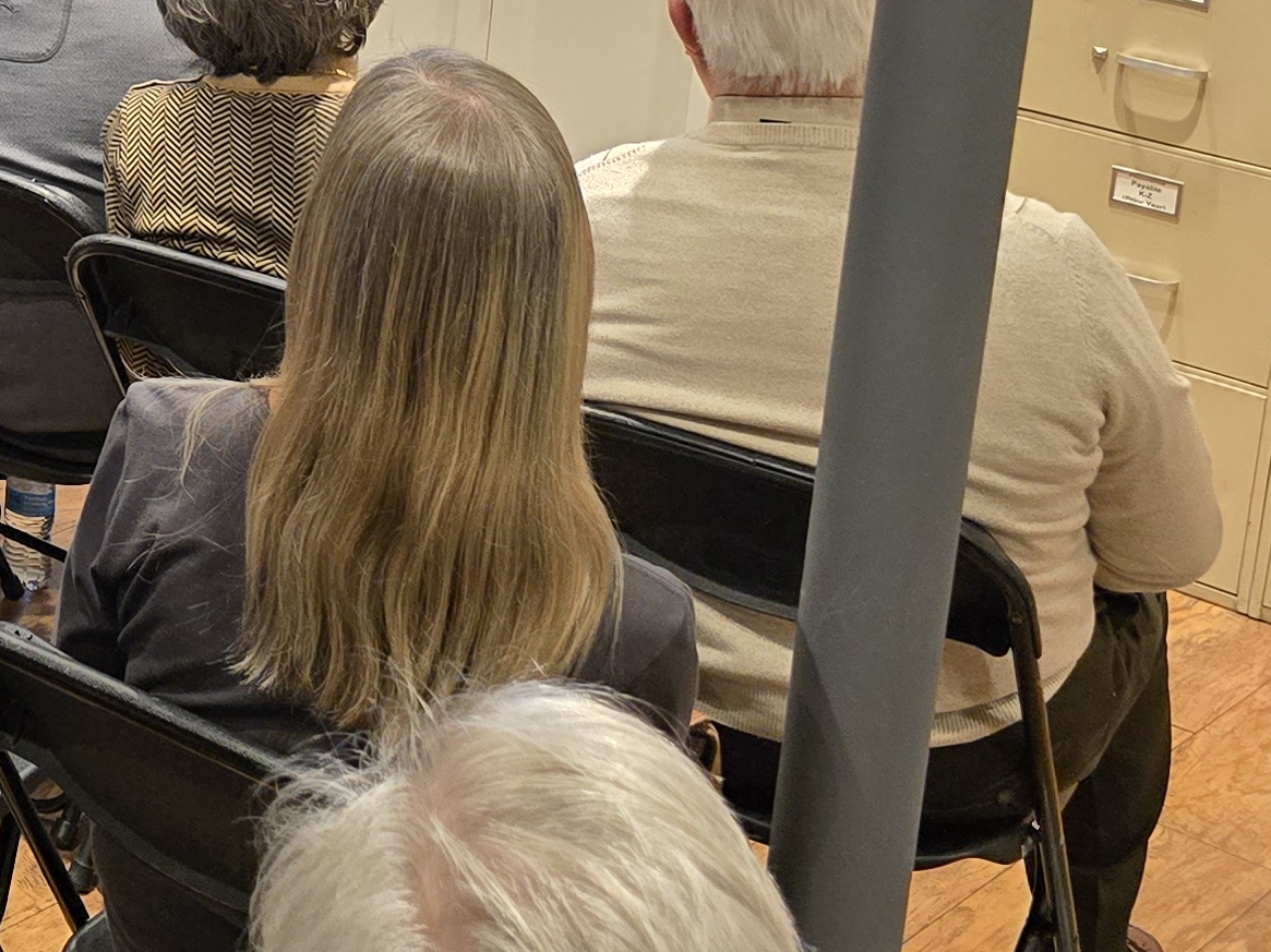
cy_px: -150
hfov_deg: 21.2
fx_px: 2900
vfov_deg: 17.9
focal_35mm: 79
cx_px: -583
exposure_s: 1/120
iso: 800
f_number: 1.7
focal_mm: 6.3
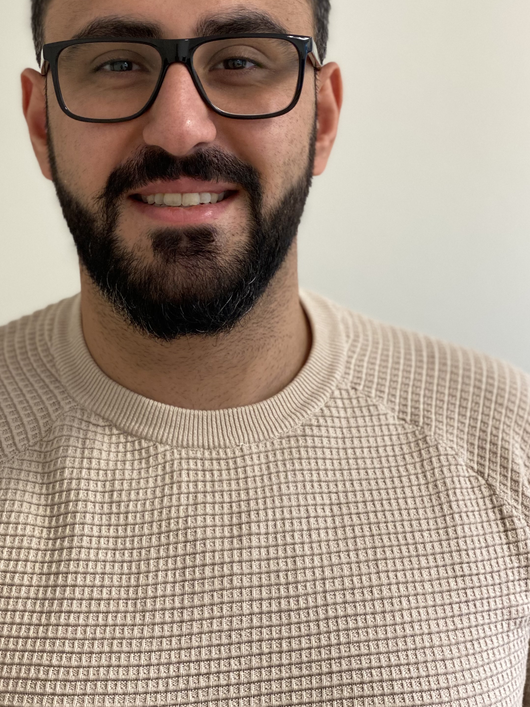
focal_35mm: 73
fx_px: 1490
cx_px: 187
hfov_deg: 20.1
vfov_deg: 26.5
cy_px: 214
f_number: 2
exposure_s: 1/33
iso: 200
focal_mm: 6
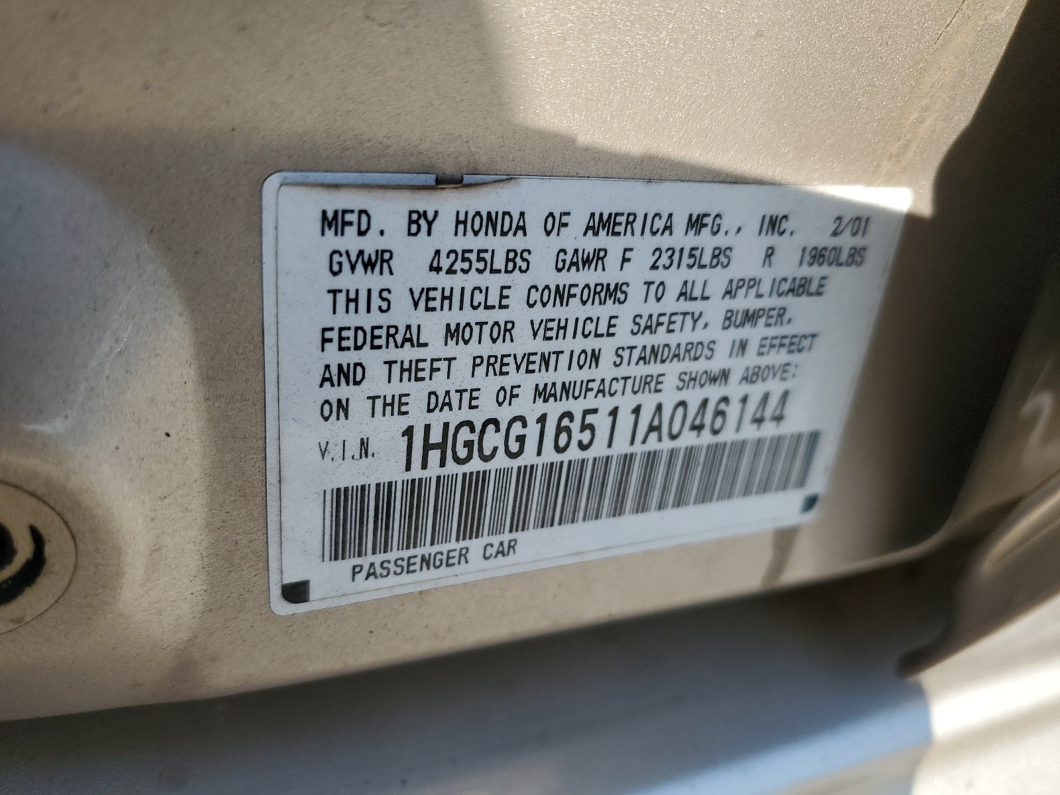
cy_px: 398
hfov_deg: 67.3
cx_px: 530
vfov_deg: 53.1
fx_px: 796
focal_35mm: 26
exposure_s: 1/2000
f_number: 1.5
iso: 50
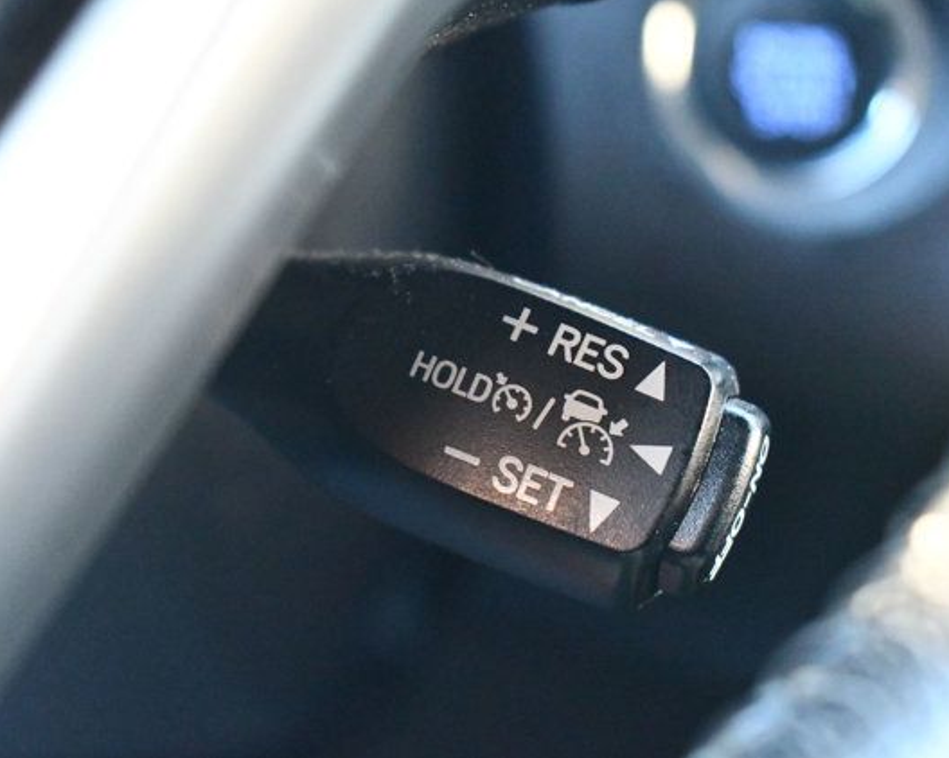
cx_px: 482
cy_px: 378
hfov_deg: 23.3
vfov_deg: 18.7
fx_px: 2302
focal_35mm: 82
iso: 12800
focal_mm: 48
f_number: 5.3
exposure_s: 1/40
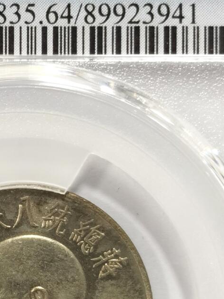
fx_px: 1338
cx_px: 24
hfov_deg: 9.5
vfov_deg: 12.7
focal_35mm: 155
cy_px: 192
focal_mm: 5.56
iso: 160
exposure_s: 1/100
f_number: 16
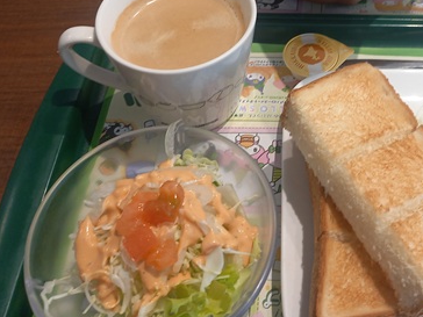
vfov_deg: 31.9
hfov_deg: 41.9
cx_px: 309
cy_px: 57
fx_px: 538
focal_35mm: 44
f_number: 1.8
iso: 80
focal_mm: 4.65
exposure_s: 1/60
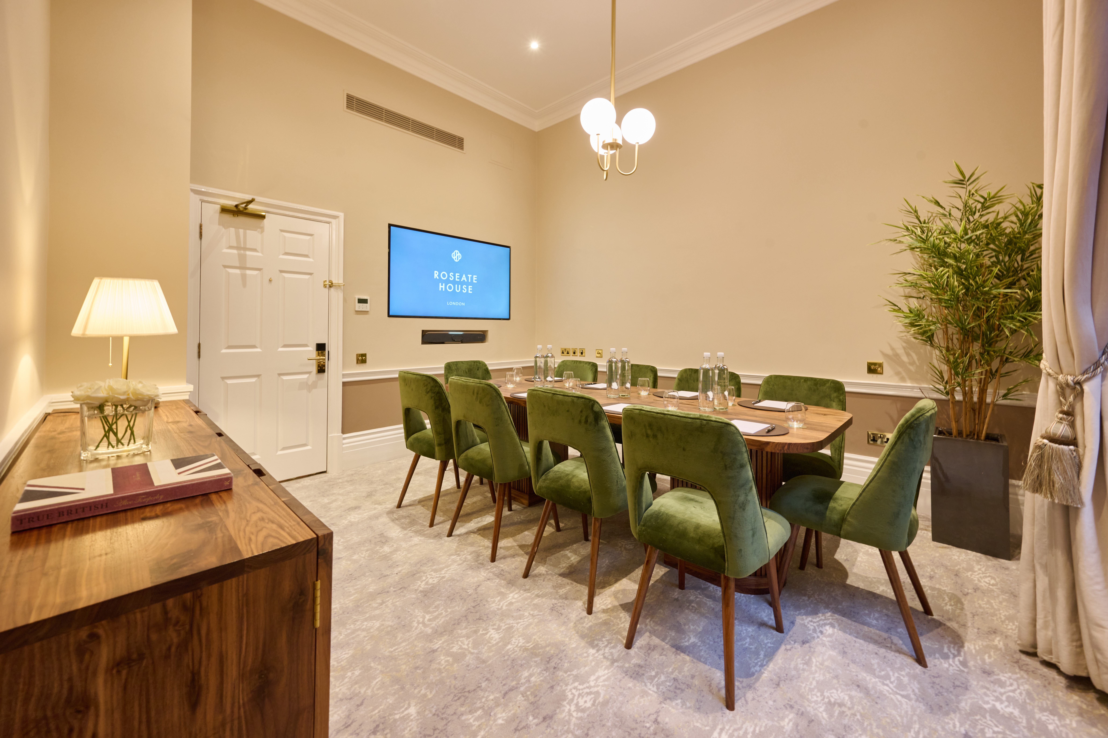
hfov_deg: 104.3
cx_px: 554
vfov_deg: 81.2
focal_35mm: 14
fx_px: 431
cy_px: 369
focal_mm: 14
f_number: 8
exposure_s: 1/3
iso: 400
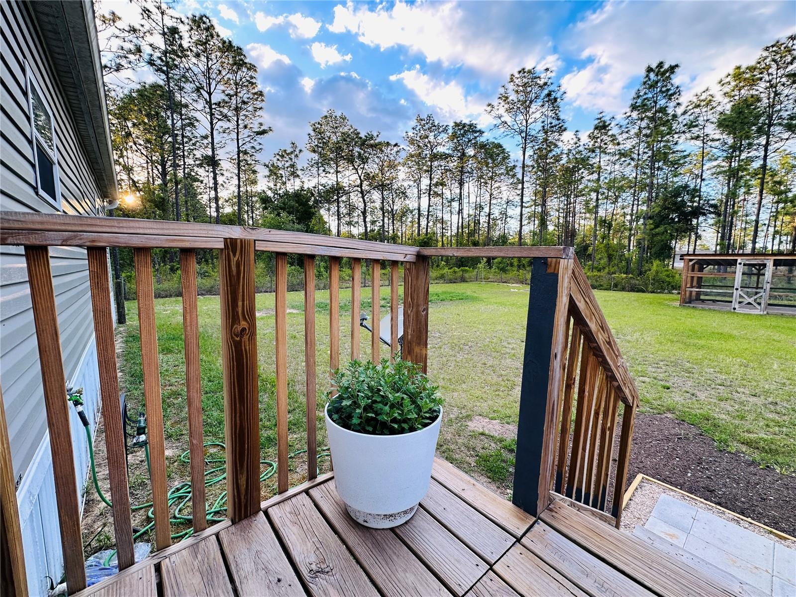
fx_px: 322
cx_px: 398
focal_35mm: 14
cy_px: 298
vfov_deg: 85.7
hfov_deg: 102.1
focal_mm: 2.22
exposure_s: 1/101
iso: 40
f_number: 2.2
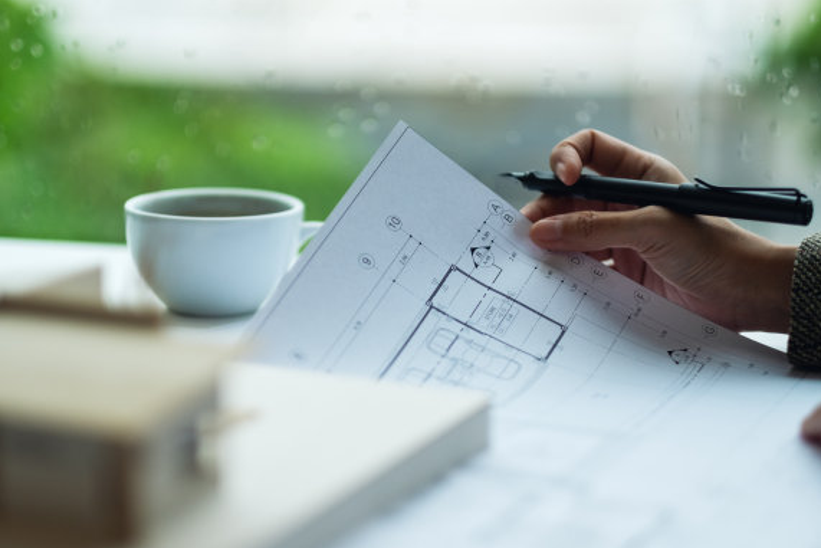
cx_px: 394
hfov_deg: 22.6
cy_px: 292
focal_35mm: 90
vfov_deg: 15.2
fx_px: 2053
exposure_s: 1/2900
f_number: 1.2
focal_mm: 56
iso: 200
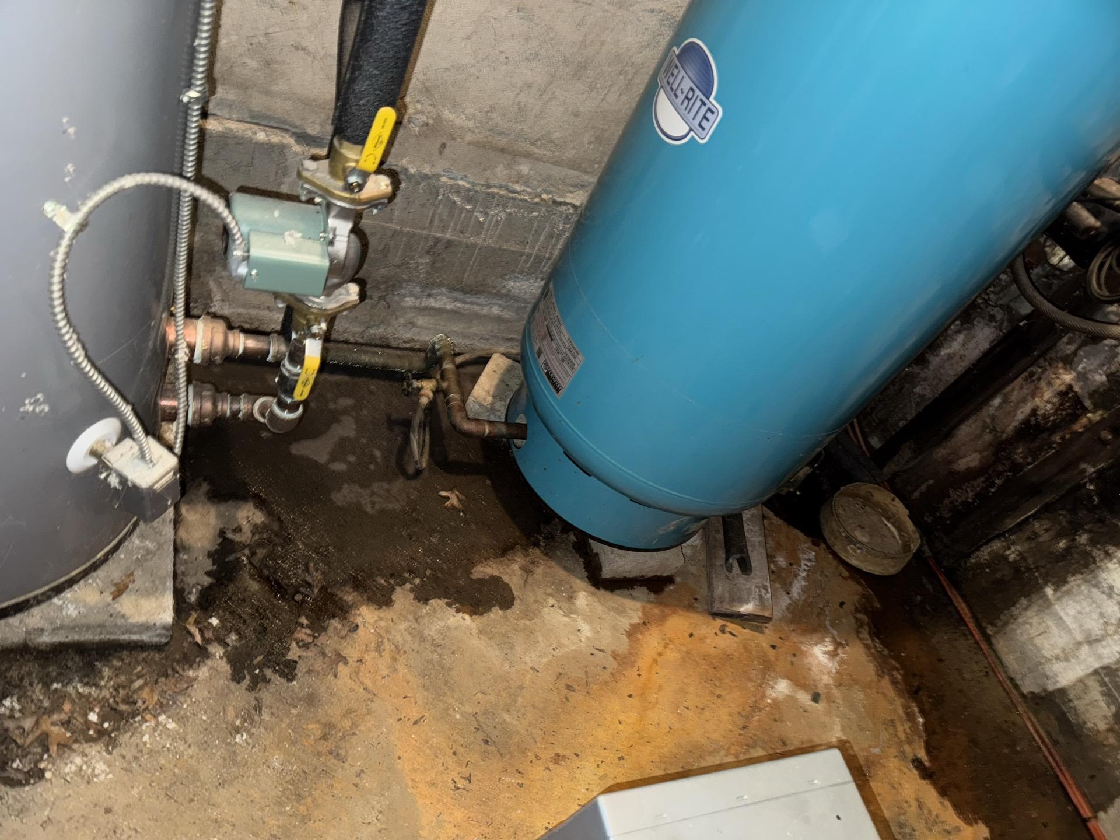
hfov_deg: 71.6
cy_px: 420
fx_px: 777
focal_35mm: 24
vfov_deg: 56.8
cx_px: 560
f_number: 1.78
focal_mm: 6.76
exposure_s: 1/4
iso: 80
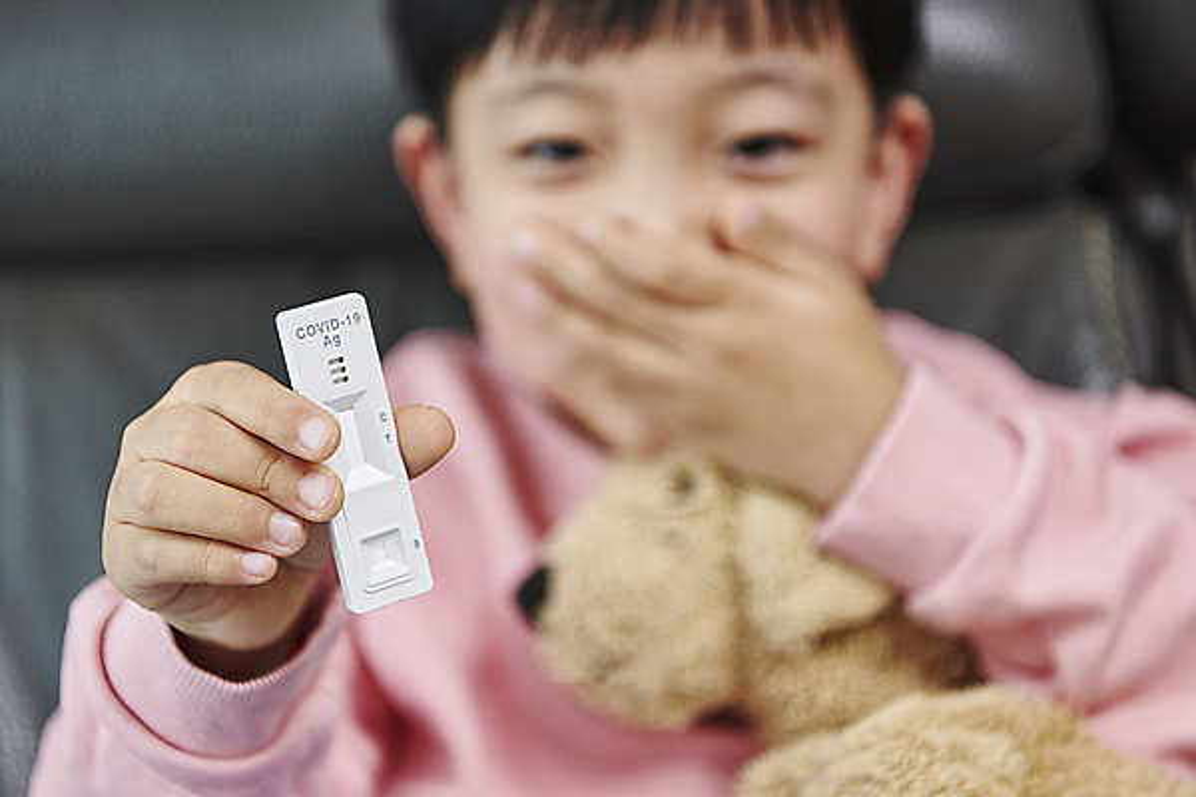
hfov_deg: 28.8
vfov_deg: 19.5
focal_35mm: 70
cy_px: 398
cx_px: 598
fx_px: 2325
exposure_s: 1/100
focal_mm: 70
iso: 500
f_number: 3.2
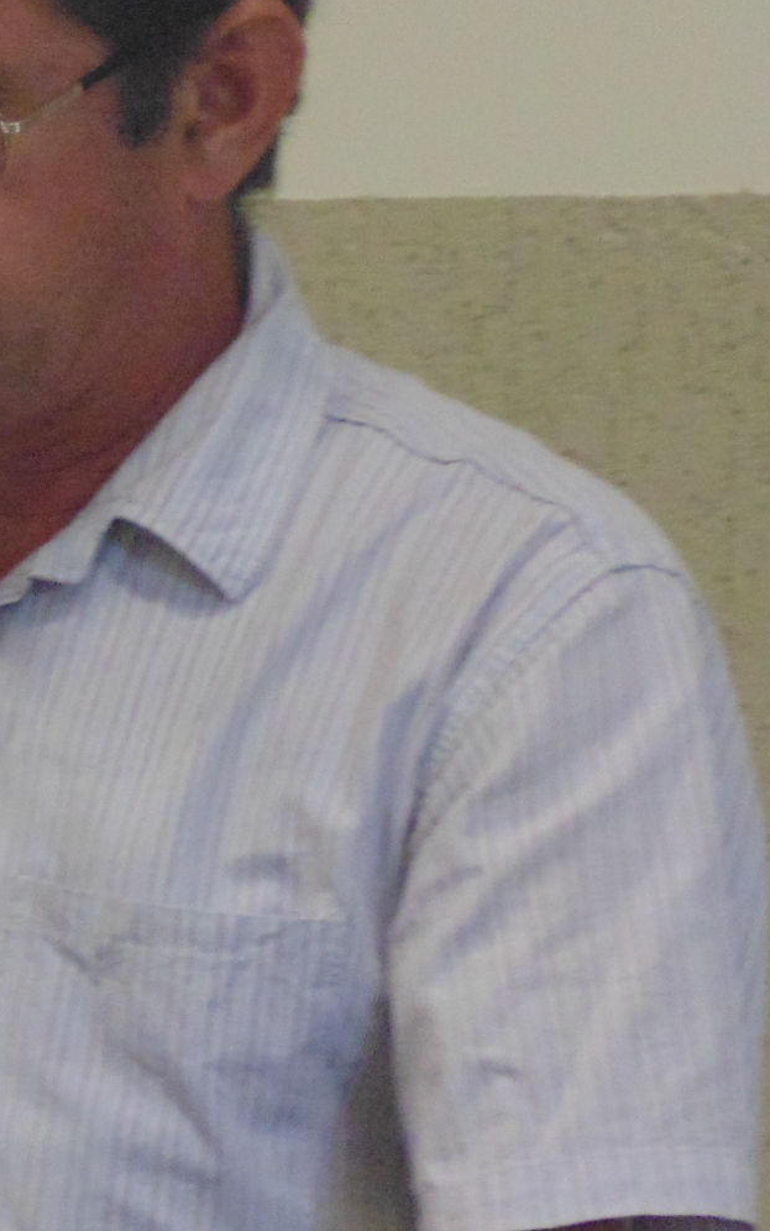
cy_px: 634
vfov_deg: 4.0
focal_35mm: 524
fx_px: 17584
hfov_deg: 2.5
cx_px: -533
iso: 400
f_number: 5.4
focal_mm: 34.2
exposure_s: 1/25
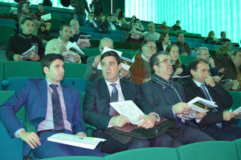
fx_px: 261
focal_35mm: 39
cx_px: 120
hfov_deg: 49.6
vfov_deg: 34.1
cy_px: 80
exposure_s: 1/40
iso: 3200
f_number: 4
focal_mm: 26
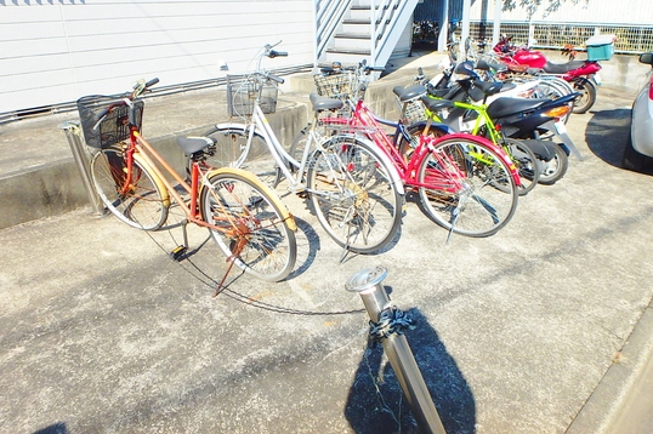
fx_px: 471
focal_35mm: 26
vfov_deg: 49.2
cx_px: 342
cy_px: 172
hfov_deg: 69.4
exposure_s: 1/800
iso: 125
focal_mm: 3.7
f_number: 3.5
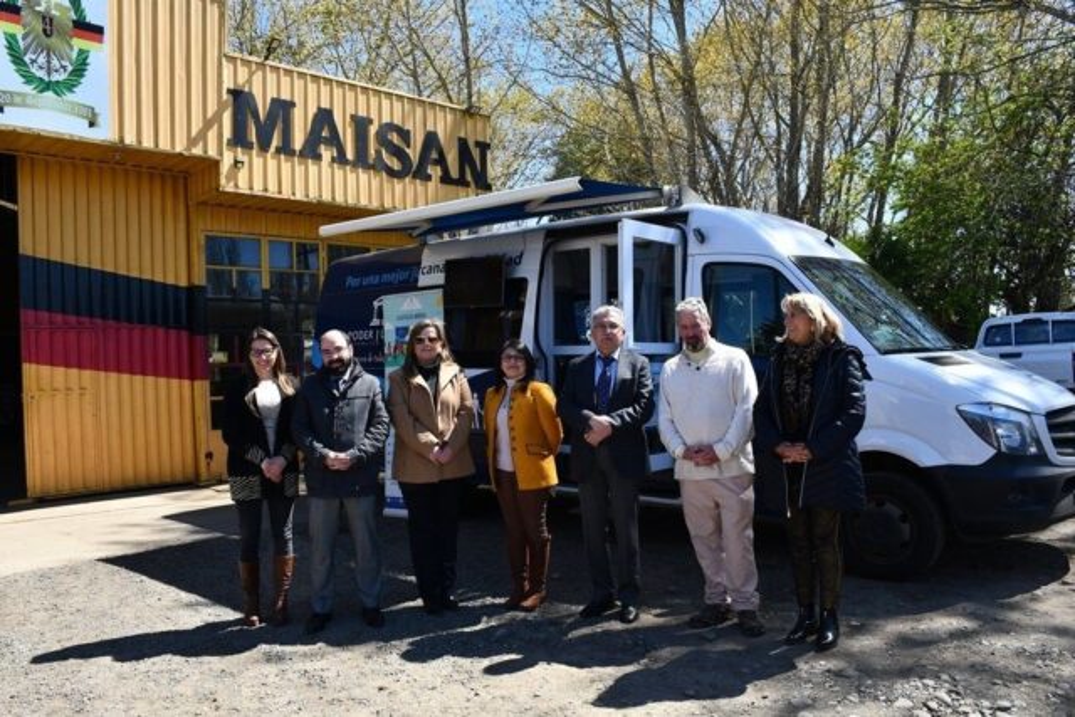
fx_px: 806
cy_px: 358
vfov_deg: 48.0
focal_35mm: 27
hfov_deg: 67.4
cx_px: 538
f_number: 8
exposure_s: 1/250
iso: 200
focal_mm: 18
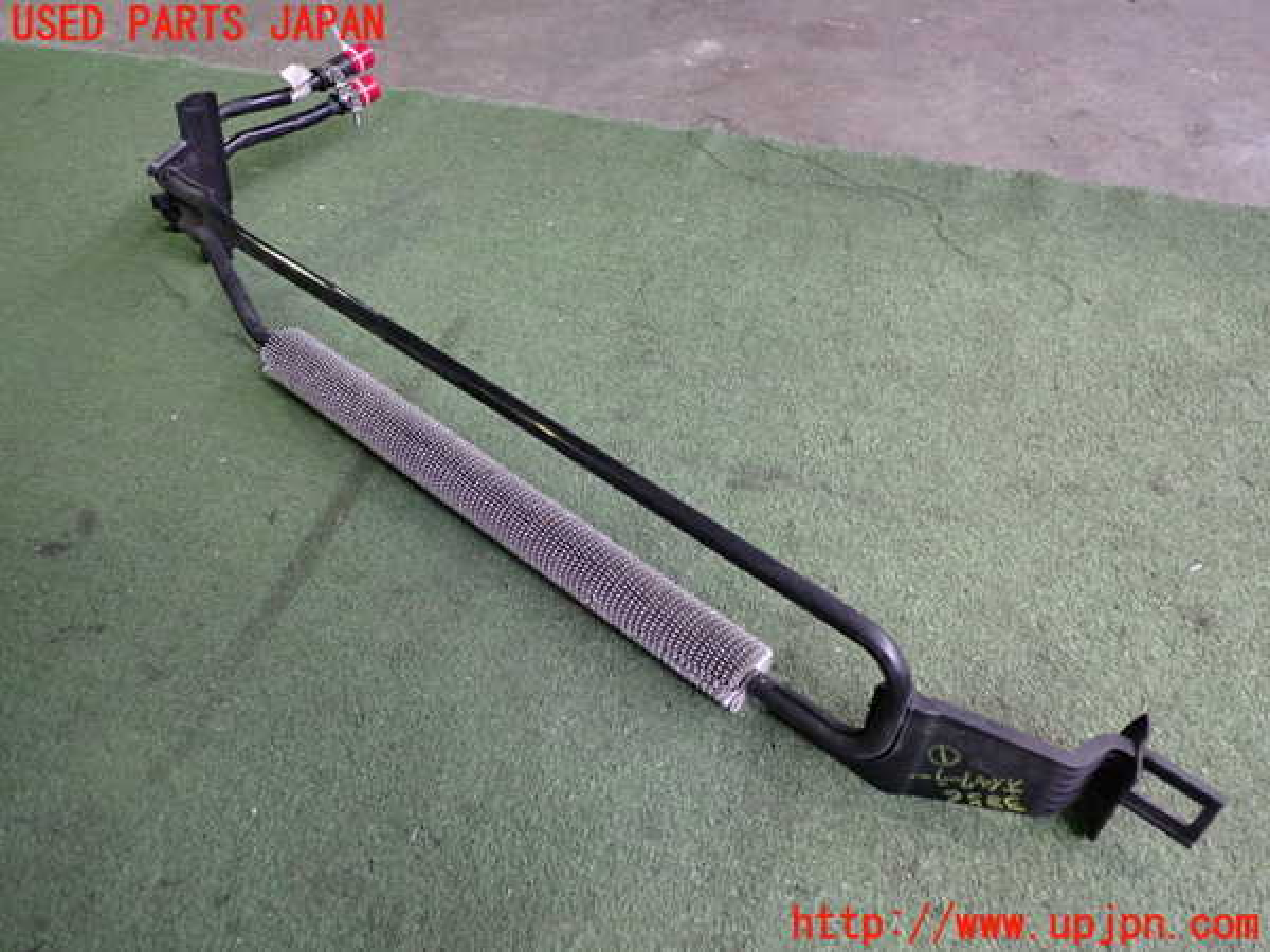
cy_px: 476
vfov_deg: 46.8
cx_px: 635
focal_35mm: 30
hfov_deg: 60.0
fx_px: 1101
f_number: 2.3
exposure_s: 1/30
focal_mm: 5.4
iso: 200
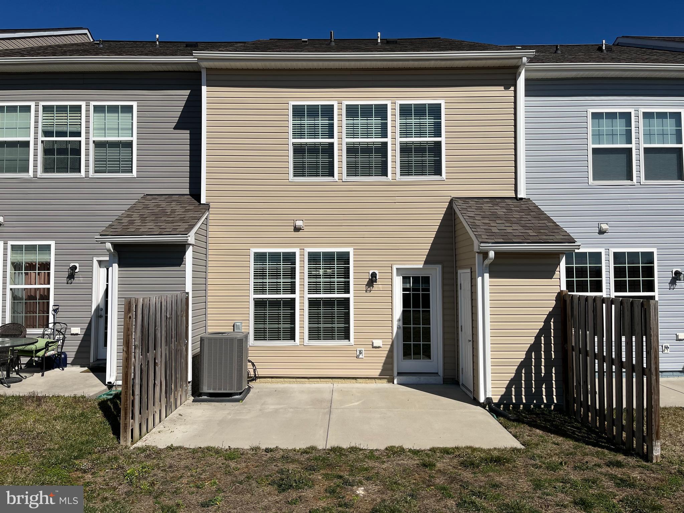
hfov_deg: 67.3
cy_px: 256
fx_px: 514
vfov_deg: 53.1
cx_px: 342
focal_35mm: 26
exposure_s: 1/7874
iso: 50
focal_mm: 5.1
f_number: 1.6
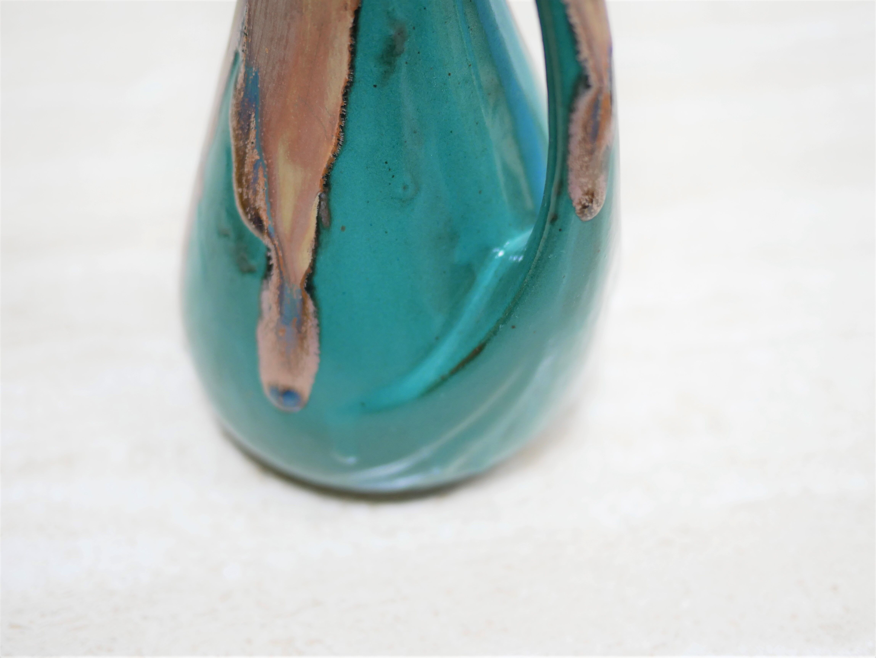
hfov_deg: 46.8
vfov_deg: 36.0
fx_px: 1013
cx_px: 438
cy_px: 329
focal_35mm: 40
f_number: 1.7
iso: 400
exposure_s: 1/60
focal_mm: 20
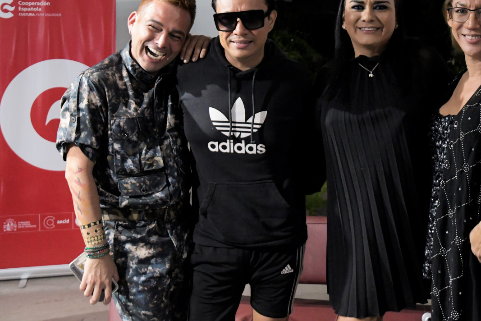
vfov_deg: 25.5
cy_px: 104
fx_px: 704
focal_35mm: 53
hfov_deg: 37.5
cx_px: 295
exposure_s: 1/200
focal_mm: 25
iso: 5000
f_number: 4.5
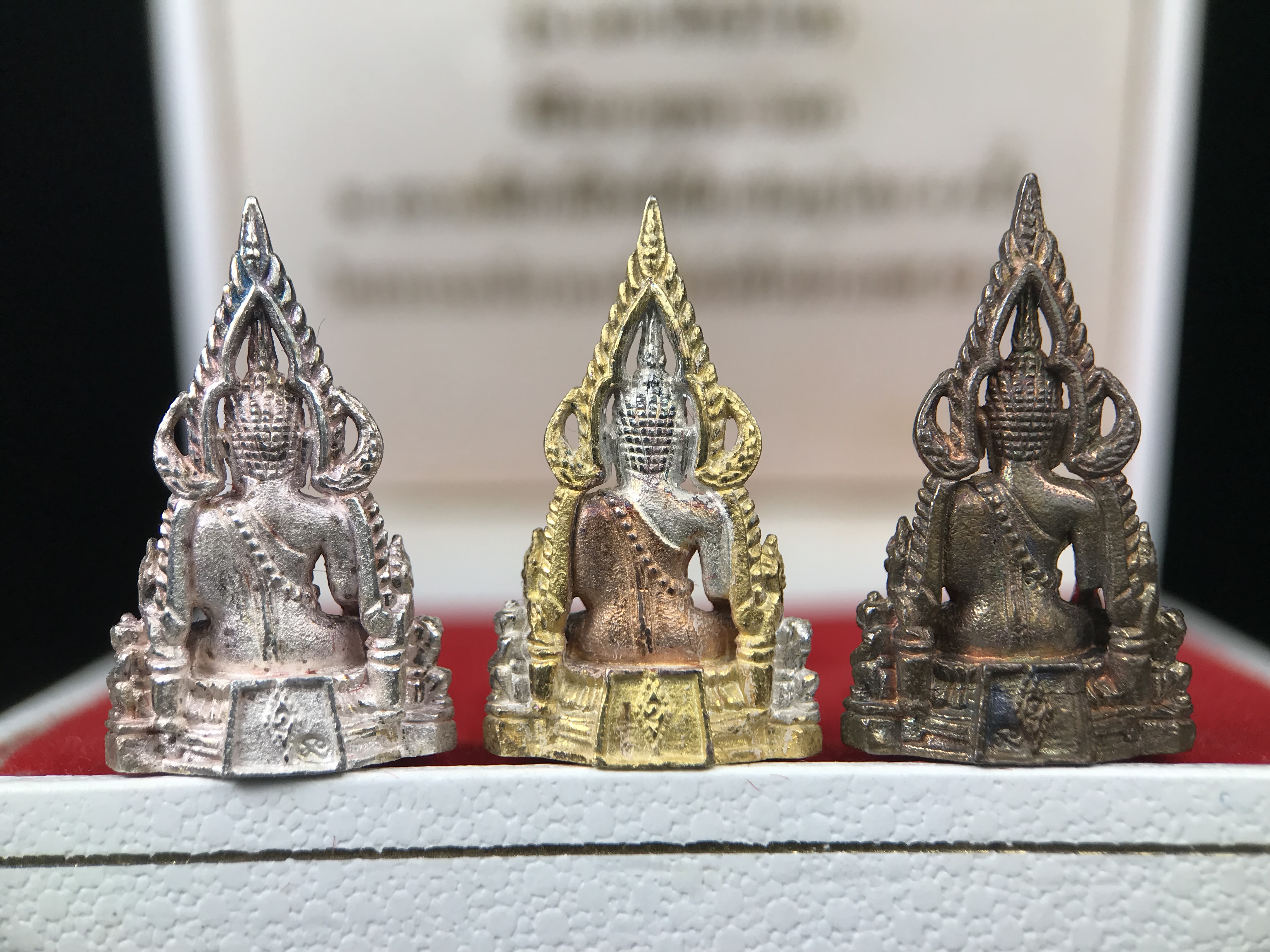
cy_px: 476
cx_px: 635
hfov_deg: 63.4
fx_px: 1027
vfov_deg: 49.7
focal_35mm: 28
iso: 20
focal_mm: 3.99
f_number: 1.8
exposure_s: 1/1650
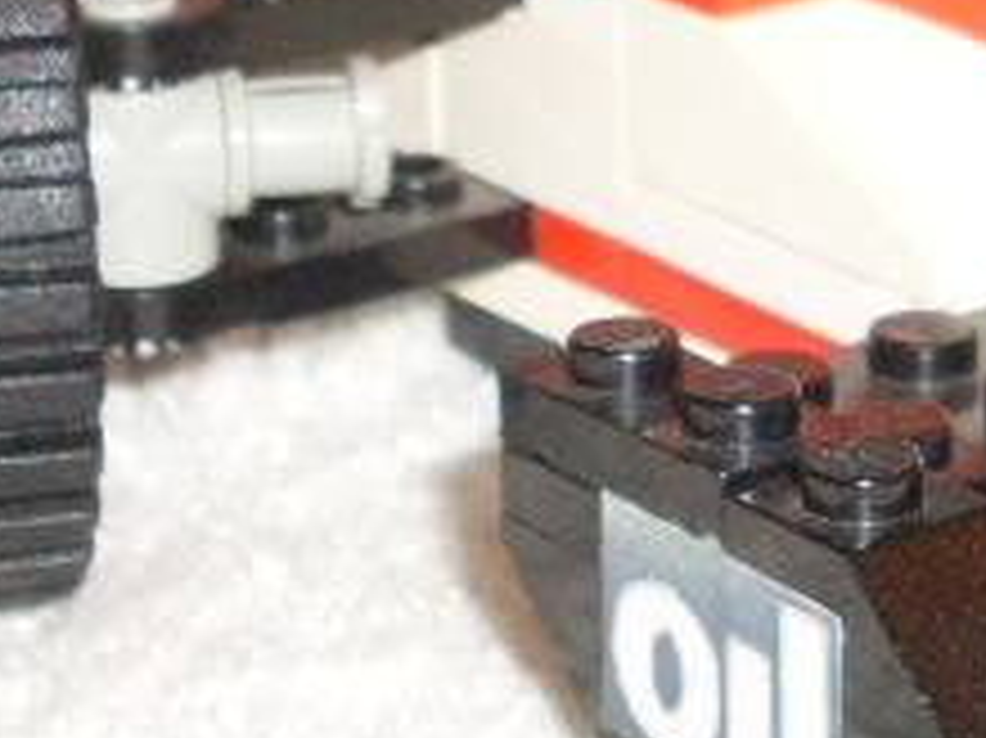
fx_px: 5067
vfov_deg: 8.2
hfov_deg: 11.1
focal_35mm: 178
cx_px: 468
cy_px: -176
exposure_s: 1/45
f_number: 2.8
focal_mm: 6.3
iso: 100
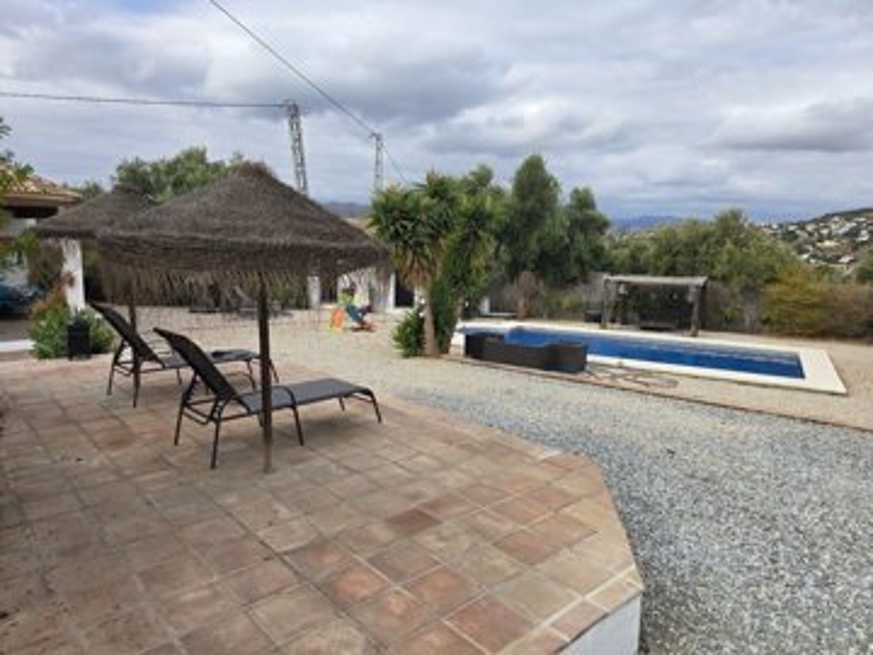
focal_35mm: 23
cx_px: 436
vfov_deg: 58.9
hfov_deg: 73.9
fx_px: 580
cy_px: 328
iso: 12
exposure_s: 1/507
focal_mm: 6.3
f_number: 1.7
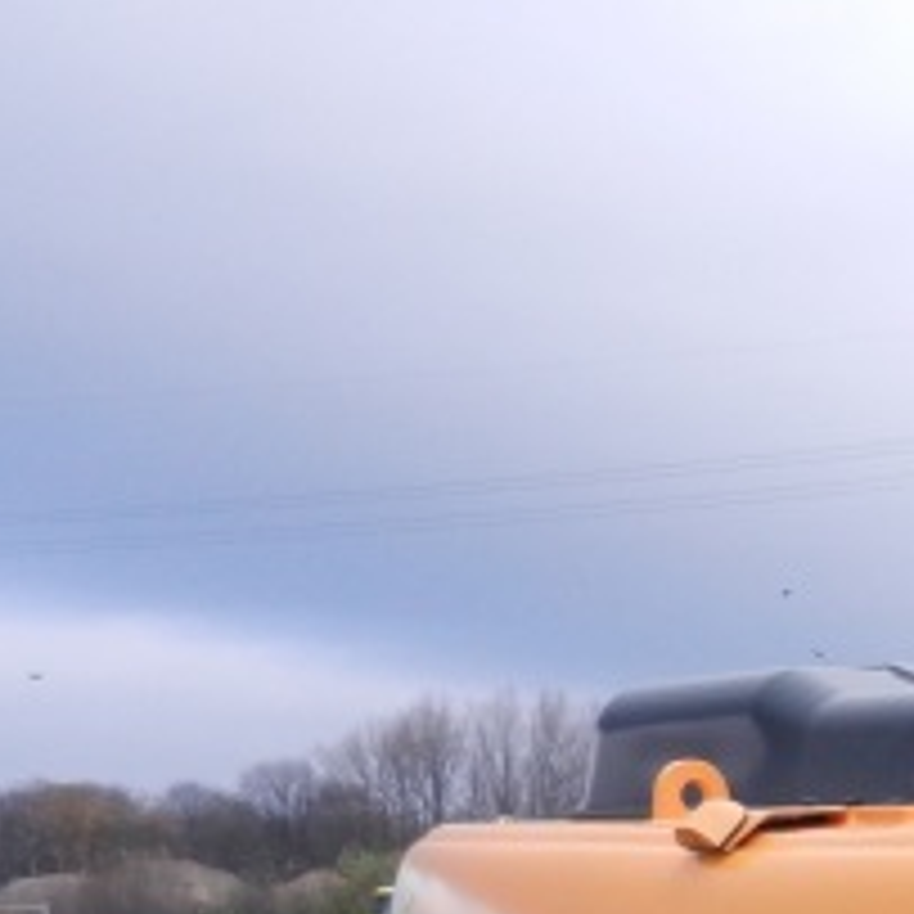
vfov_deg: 18.4
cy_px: 1229
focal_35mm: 87
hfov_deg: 16.7
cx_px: 1639
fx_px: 2599
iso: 160
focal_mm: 4.5
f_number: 3.5
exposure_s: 1/160
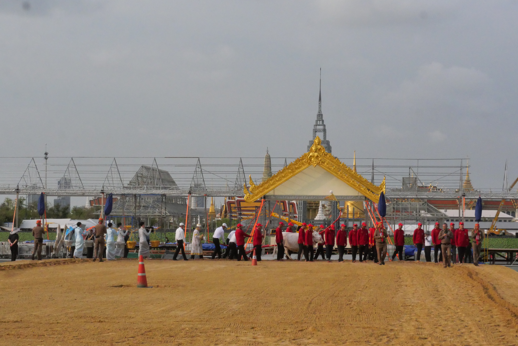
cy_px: 173
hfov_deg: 24.5
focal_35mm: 83
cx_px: 259
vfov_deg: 16.5
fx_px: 1195
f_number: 22
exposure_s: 1/1300
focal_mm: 40
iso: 4000
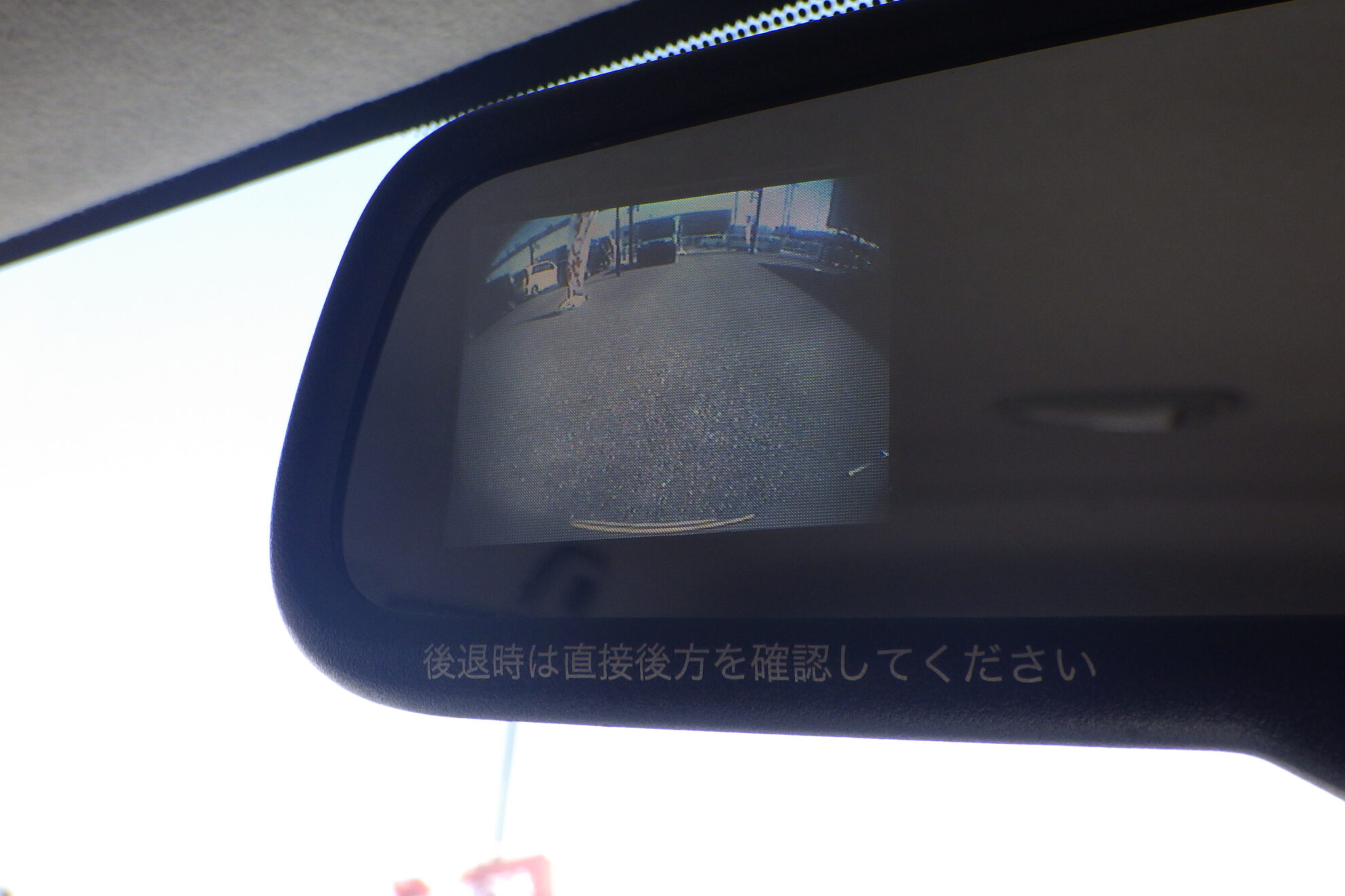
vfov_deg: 29.8
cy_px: 394
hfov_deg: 43.6
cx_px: 672
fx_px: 1681
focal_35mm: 45
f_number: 4.2
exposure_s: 1/160
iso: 125
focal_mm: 7.5
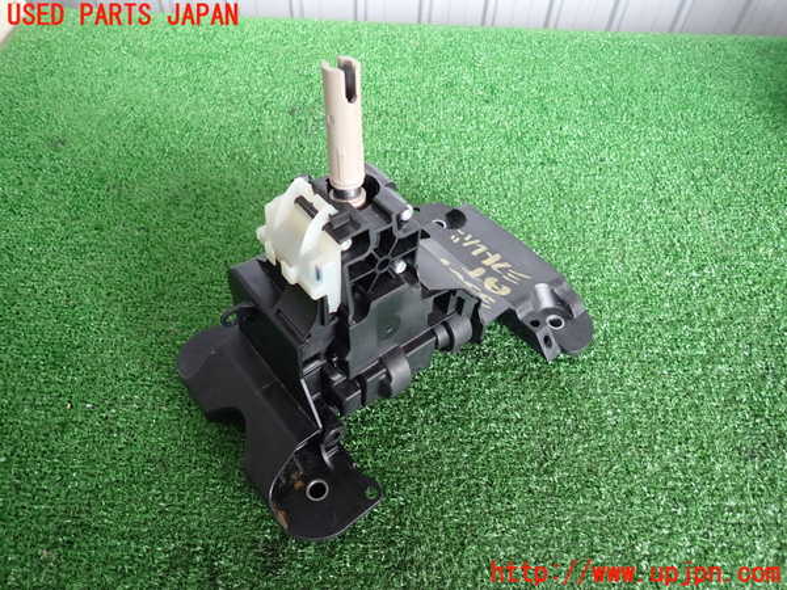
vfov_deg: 54.9
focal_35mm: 25
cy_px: 295
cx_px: 394
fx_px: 568
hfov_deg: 69.4
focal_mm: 4.5
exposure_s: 1/60
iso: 200
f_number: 2
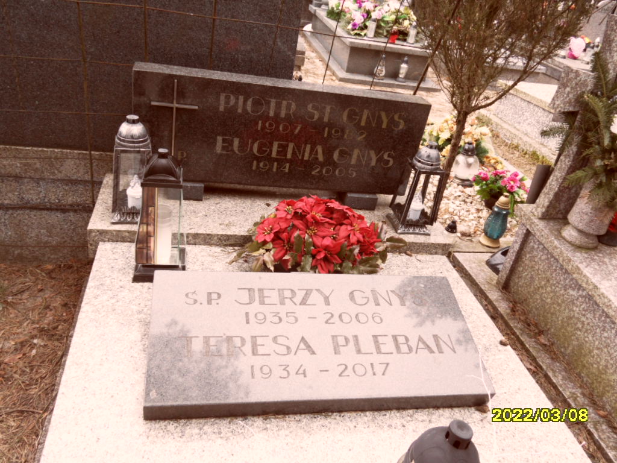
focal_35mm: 28
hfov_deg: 63.4
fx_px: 499
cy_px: 232
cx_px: 308
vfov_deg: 49.7
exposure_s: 1/60
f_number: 3.4
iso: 100
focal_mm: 4.6
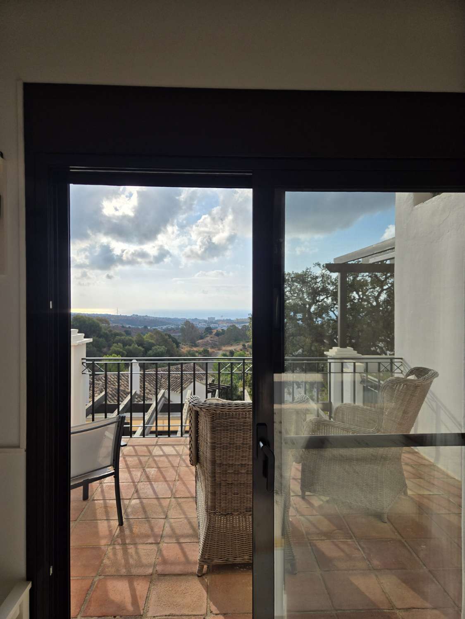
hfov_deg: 58.9
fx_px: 412
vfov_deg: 73.9
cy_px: 310
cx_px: 232
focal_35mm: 23
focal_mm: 5.4
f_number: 1.8
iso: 25
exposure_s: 1/3882
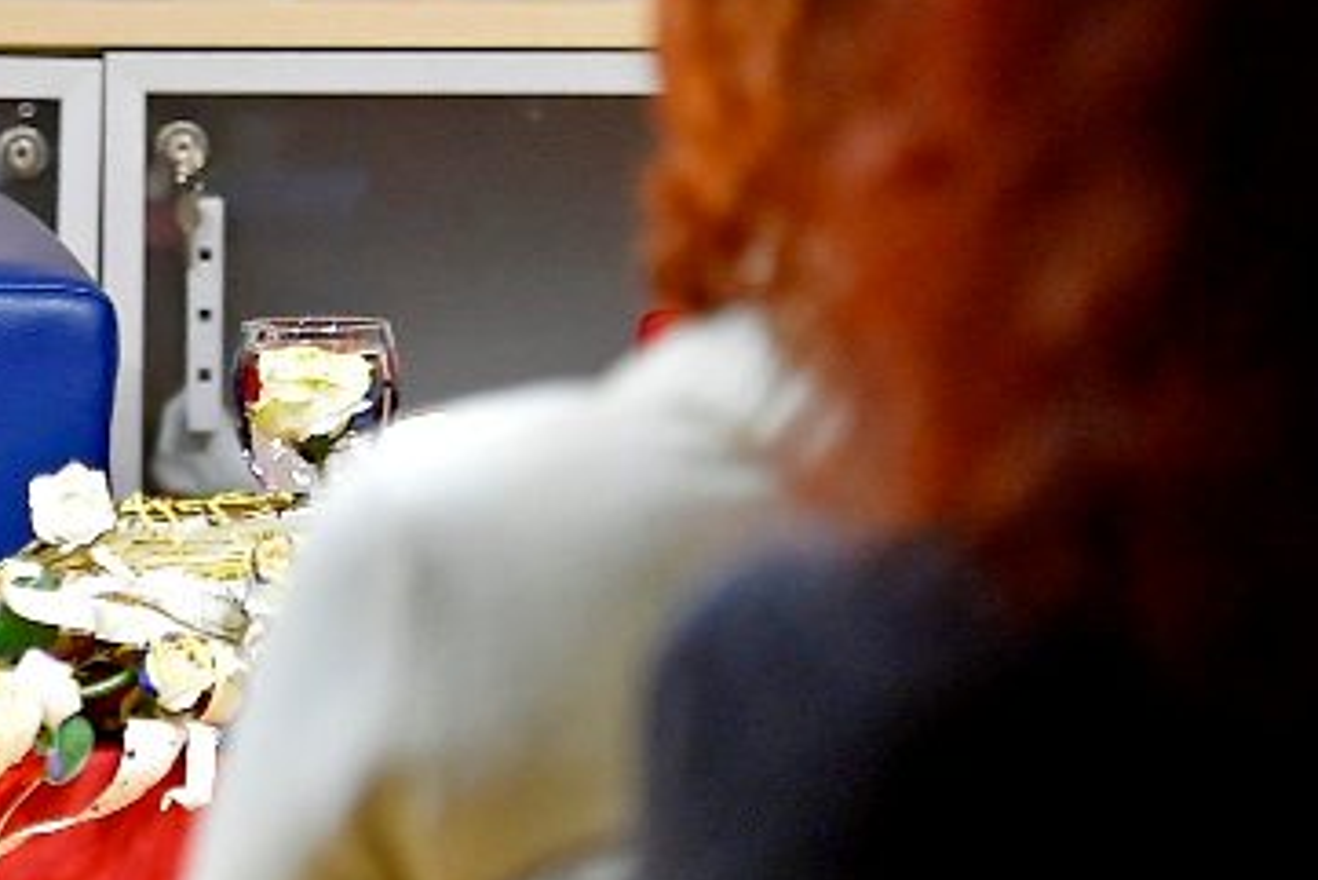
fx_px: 17030
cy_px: 382
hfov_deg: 4.4
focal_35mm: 465
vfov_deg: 3.0
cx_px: -964
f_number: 2.8
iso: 1600
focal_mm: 112
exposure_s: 1/60
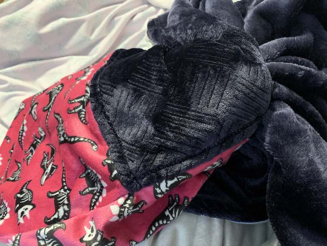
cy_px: 123
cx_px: 164
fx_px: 246
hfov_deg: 67.3
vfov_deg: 53.1
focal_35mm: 26
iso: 640
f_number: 1.8
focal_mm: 4.25
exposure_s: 1/30
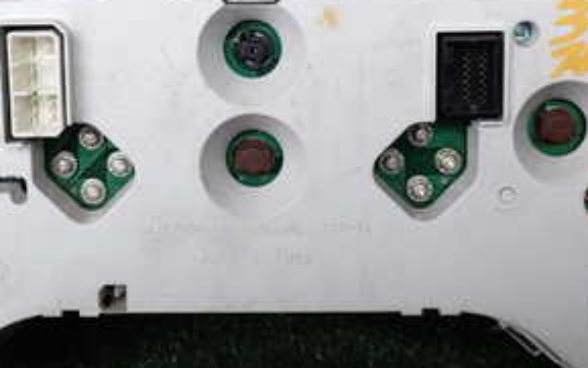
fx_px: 1058
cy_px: 104
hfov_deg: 31.0
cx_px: 250
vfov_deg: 19.6
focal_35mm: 66
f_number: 3.2
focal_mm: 5.4
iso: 100
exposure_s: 1/60
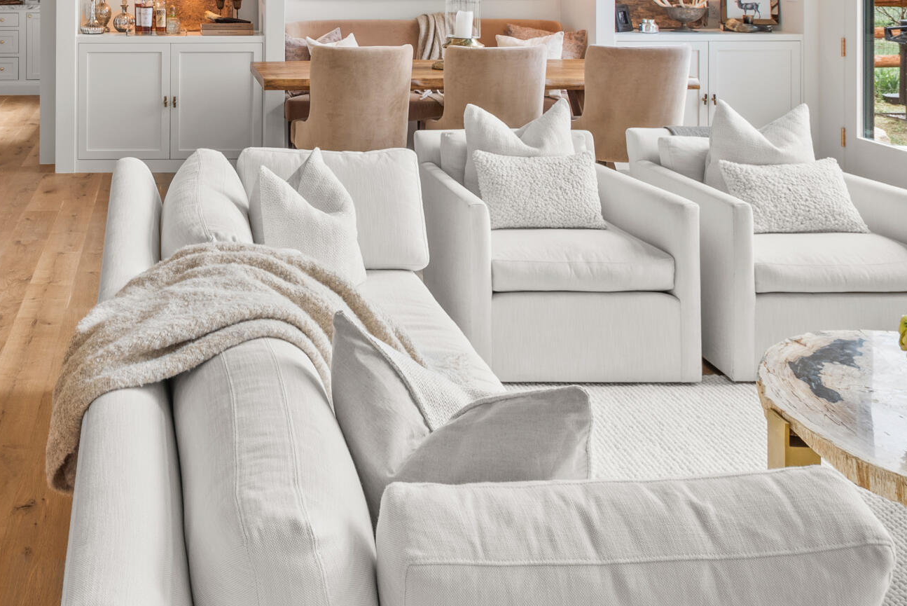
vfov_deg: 28.0
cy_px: -50
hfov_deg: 42.6
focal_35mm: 44
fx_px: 1109
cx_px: 190
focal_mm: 19
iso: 100
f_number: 9
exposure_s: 1/8
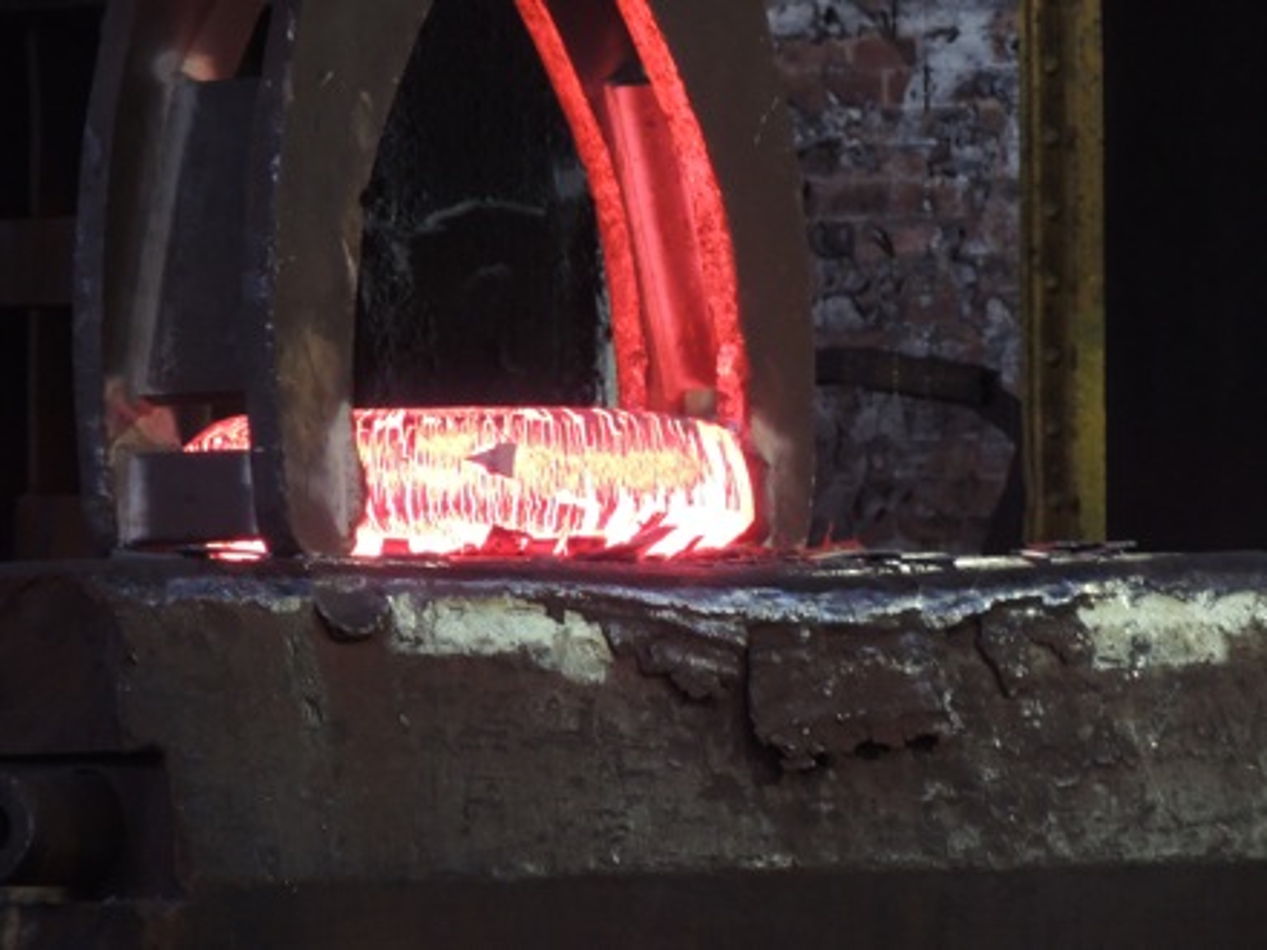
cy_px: 475
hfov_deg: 4.6
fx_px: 15922
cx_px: 634
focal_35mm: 435
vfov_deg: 3.4
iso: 800
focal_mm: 77.5
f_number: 4.9
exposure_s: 1/10
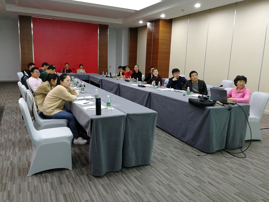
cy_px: 101
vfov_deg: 51.4
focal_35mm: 27
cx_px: 134
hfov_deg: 65.3
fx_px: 210
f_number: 2.2
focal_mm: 3.95
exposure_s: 1/33.3
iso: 320
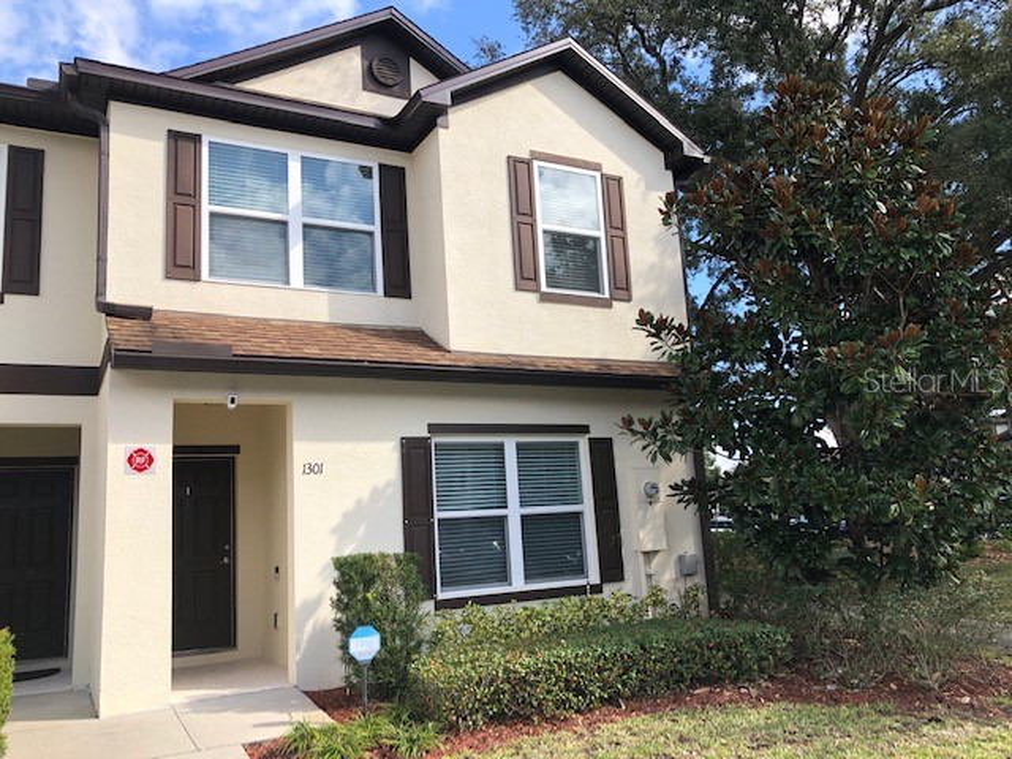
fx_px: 819
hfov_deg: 63.4
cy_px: 380
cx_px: 506
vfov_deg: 49.7
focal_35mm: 28
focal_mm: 3.99
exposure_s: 1/941
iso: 20
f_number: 1.8
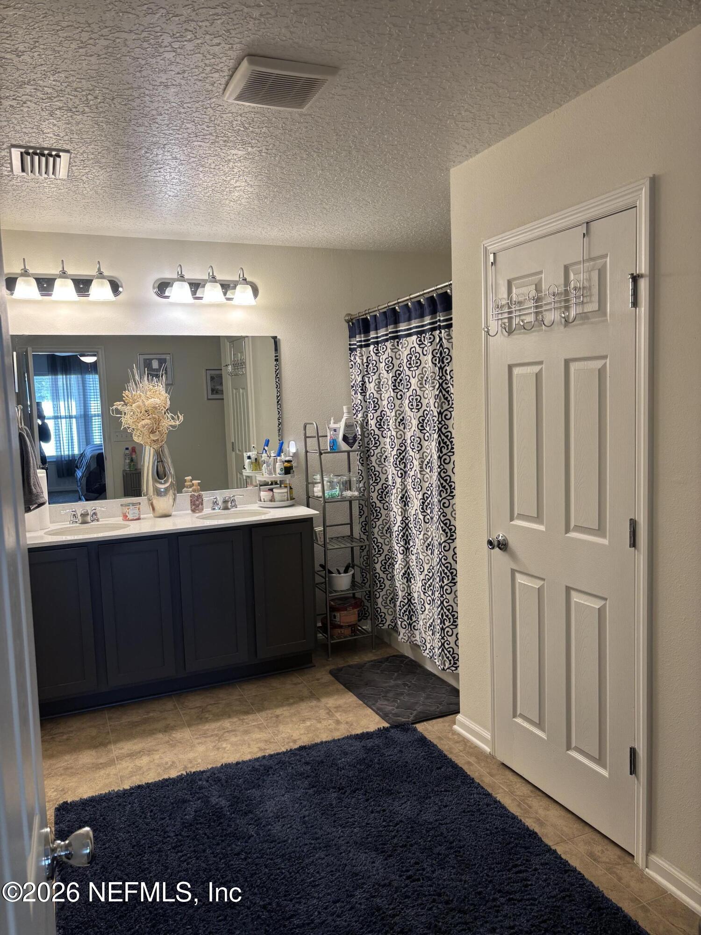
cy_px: 468
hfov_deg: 53.1
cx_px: 350
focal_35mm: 26
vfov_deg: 67.3
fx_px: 702
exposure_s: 1/60
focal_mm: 5.96
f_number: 1.6
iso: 80
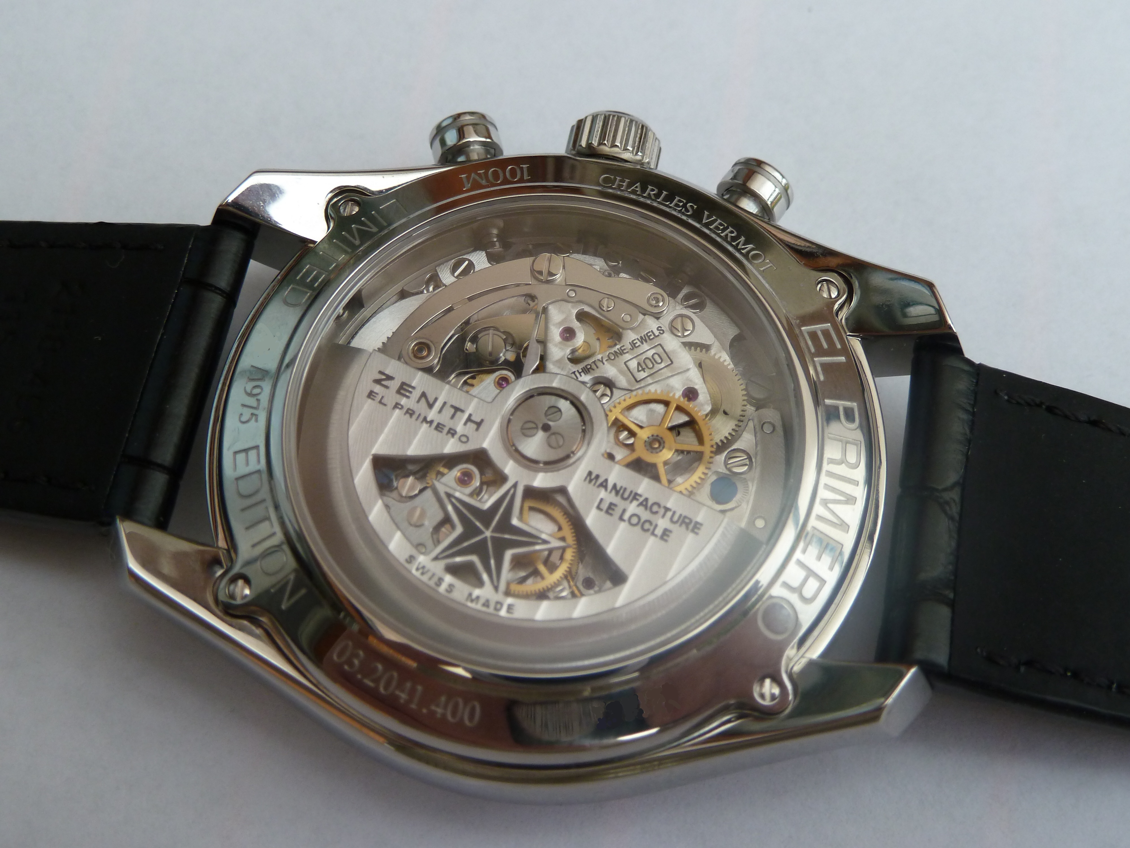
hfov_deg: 39.7
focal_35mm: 48
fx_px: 1567
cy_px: 424
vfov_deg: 30.3
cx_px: 565
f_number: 3.8
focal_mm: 7.9
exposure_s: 1/100
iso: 160
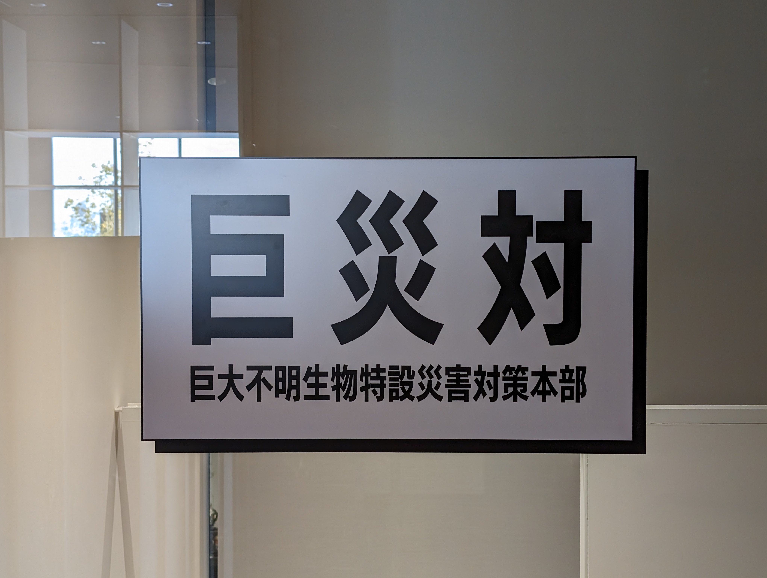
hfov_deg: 38.9
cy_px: 289
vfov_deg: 29.7
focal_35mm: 49
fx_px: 1087
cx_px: 384
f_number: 1.68
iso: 113
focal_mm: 6.9
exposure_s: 1/107
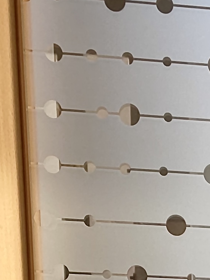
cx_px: 428
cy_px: 698
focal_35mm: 143
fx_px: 1156
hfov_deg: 9.6
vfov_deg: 11.2
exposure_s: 1/122
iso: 40
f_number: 1.8
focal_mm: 4.25
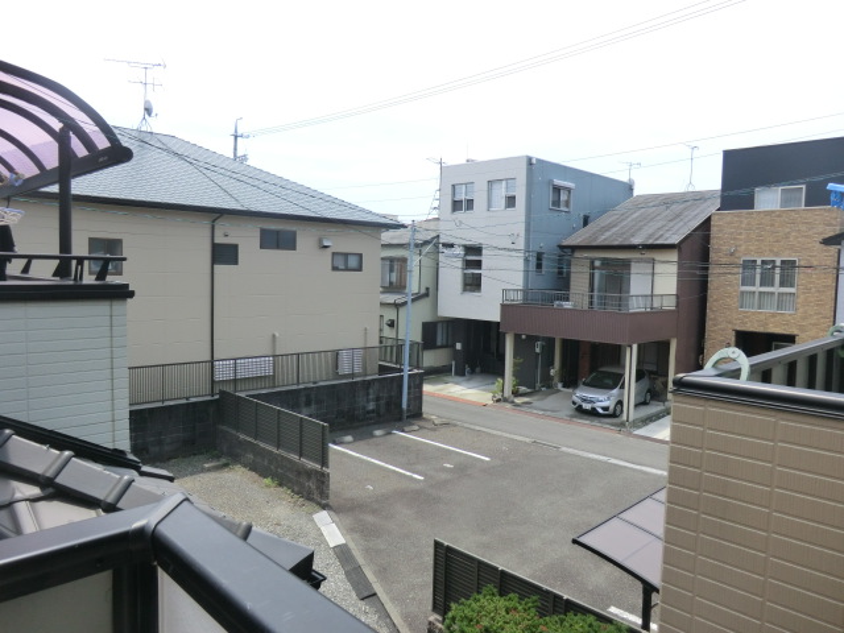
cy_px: 316
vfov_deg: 56.8
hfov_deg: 71.6
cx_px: 422
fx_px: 585
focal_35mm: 24
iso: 80
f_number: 3.2
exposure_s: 1/800
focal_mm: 4.3
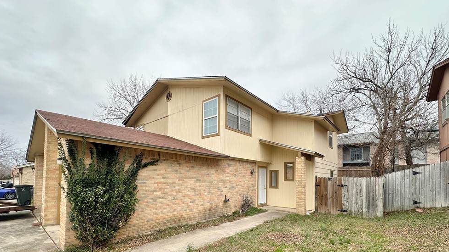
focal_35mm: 16
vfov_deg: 64.9
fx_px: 190
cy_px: 173
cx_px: 224
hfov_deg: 99.4
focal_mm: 2.22
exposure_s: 1/475
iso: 40
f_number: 2.2
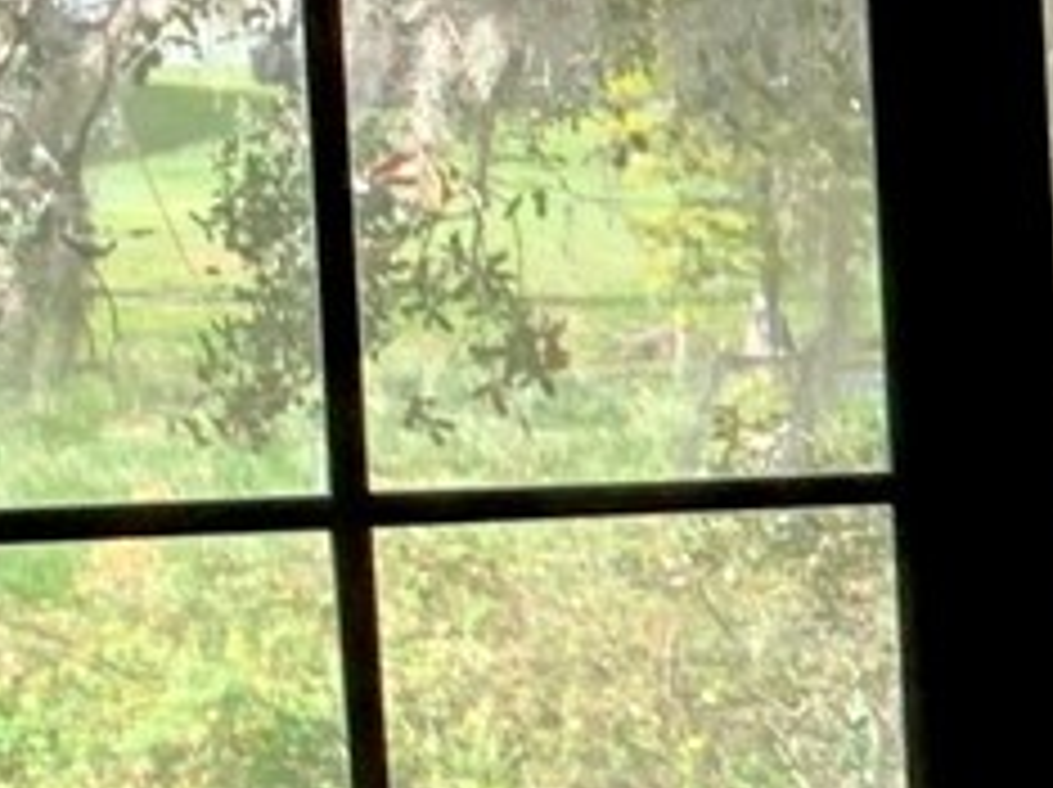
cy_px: 806
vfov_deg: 8.3
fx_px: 5409
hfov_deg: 8.8
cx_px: 3285
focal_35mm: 178
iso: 50
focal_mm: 4.25
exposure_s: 1/121
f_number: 1.8
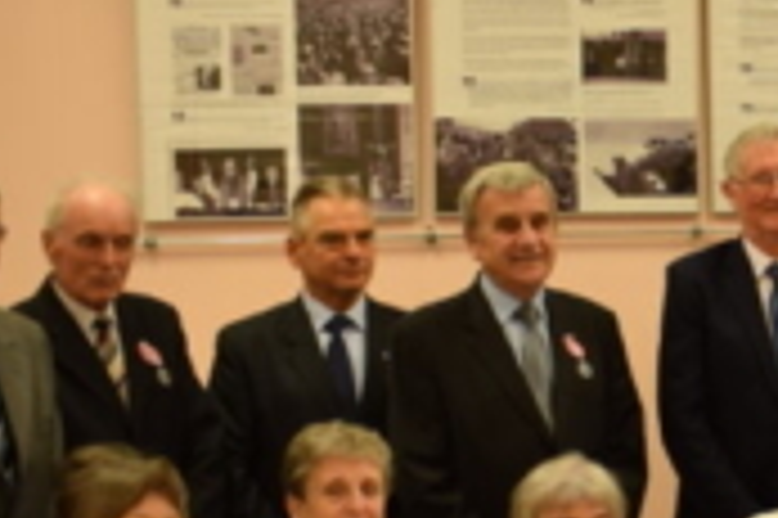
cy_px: 367
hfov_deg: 18.9
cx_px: 1025
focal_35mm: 100
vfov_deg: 13.6
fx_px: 2159
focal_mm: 18
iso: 400
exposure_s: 1/80
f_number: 4.5
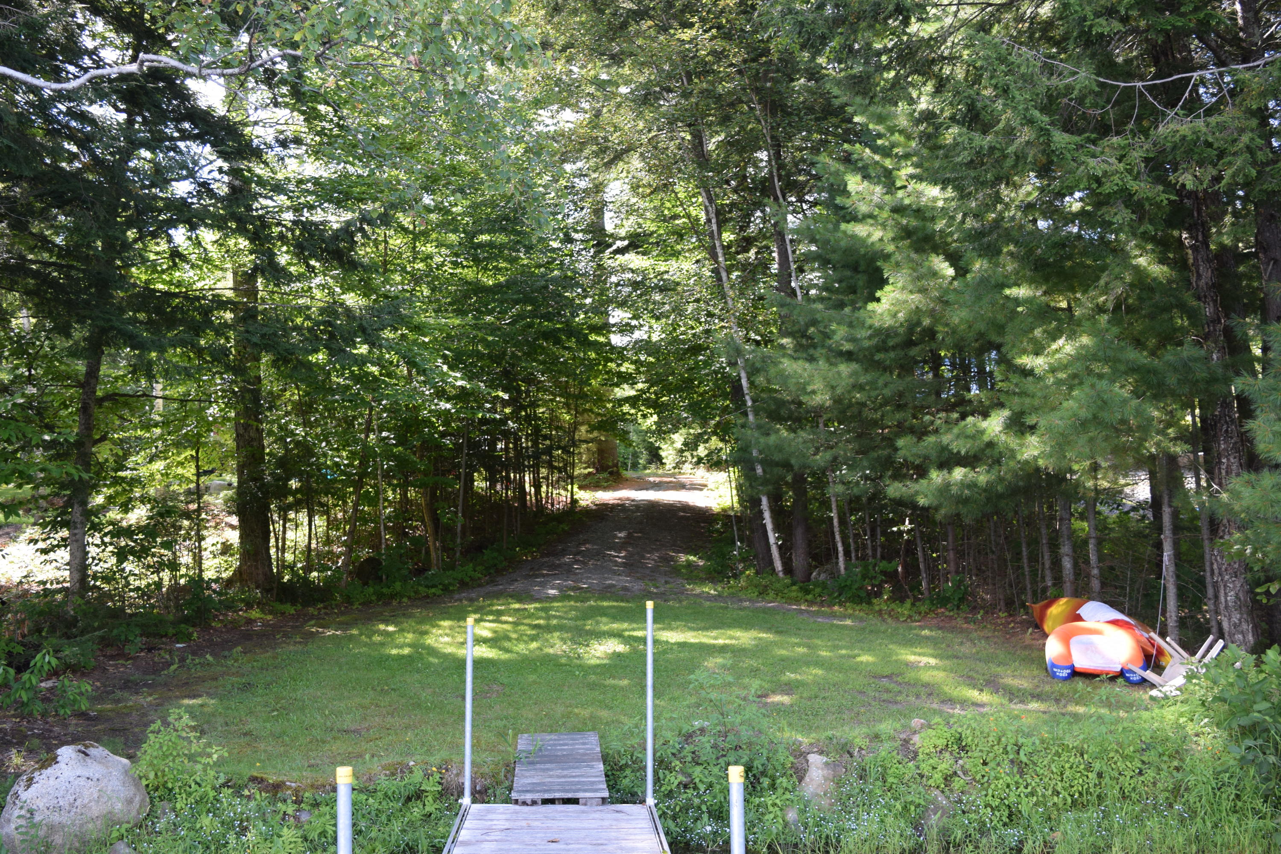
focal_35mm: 36
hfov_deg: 53.1
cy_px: 427
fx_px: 1281
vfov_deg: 36.9
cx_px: 640
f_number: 6.3
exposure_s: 1/160
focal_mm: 24
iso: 400
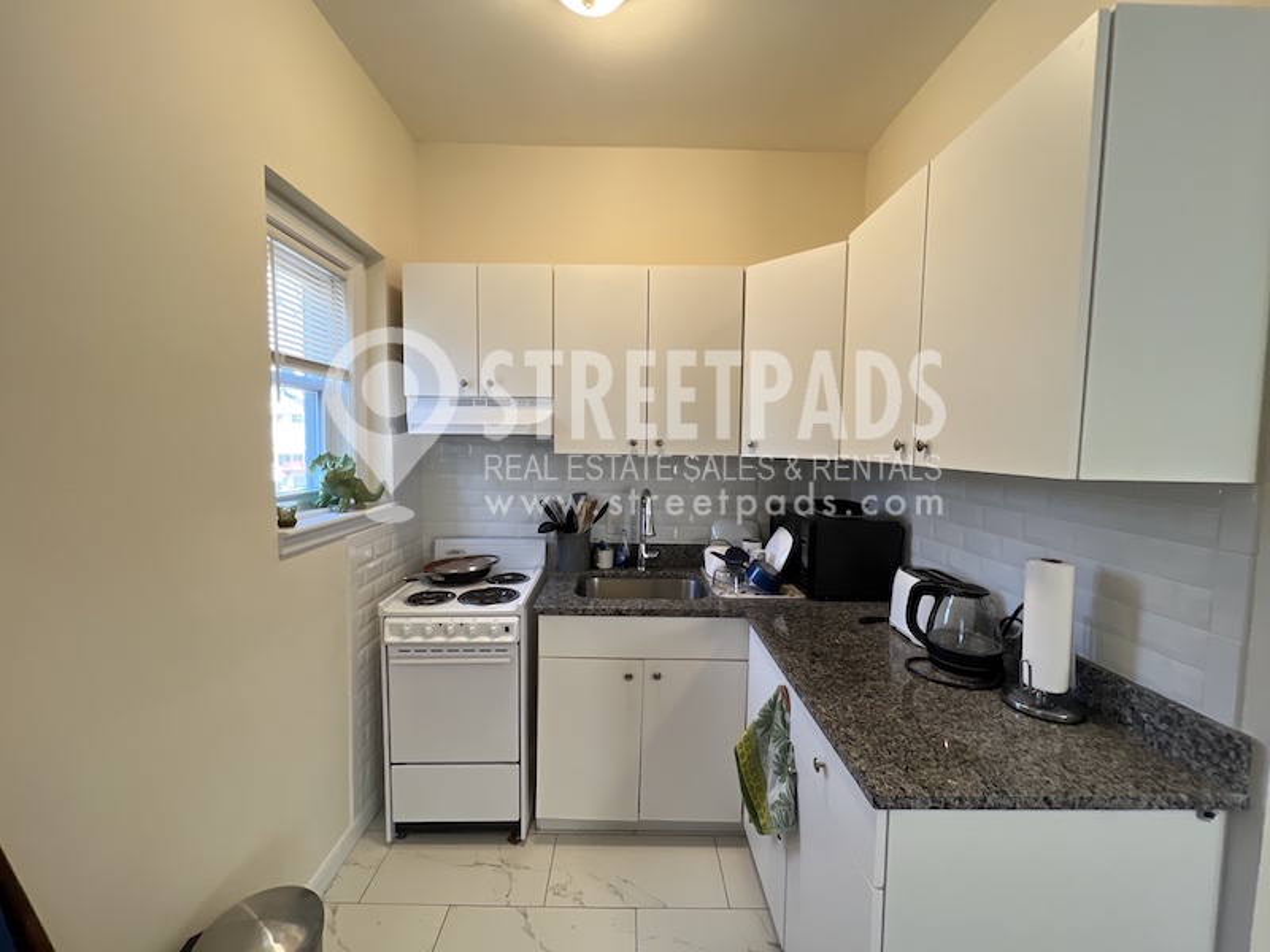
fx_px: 477
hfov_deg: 106.2
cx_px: 635
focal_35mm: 13
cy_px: 476
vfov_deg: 89.9
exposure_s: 1/120
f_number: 1.8
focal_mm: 1.57
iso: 200
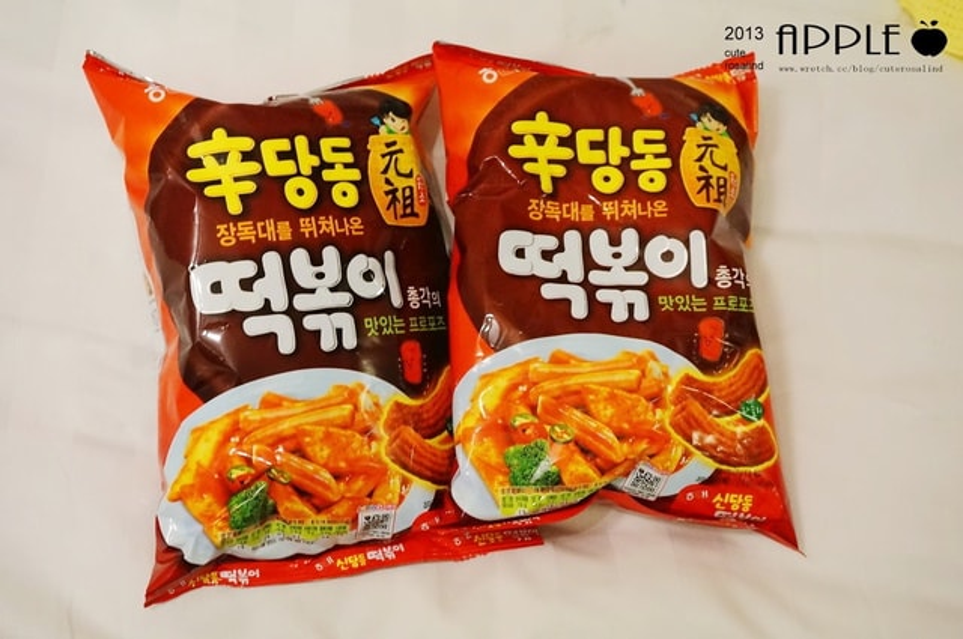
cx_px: 482
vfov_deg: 29.8
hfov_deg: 43.7
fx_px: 1202
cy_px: 320
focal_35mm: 45
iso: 3200
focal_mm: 30
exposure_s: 1/30
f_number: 6.3
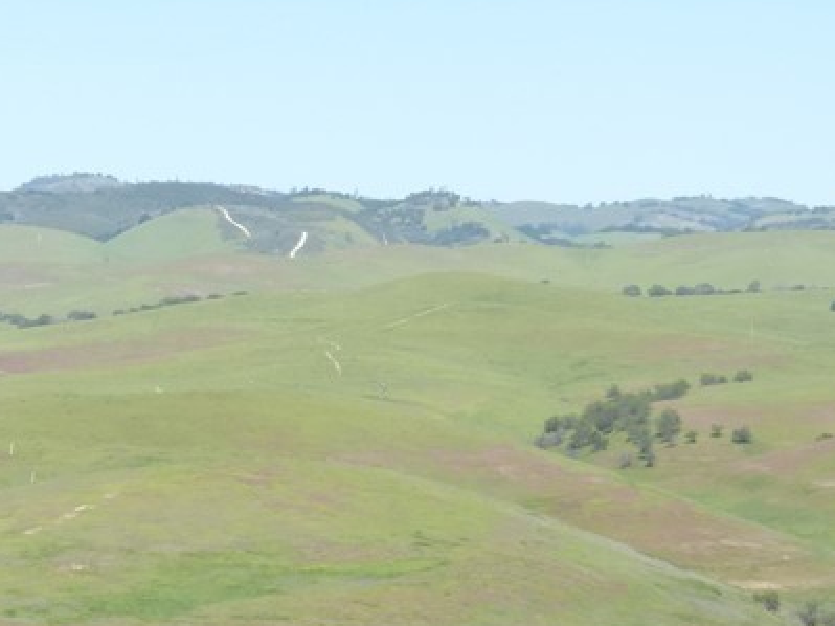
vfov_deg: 5.7
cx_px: -142
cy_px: 350
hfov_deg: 7.5
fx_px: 6318
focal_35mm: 262
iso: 100
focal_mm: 18.2
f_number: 5.3
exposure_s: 1/400
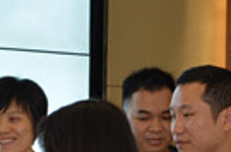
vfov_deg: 6.2
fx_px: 1388
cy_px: 208
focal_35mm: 217
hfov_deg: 9.2
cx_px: -161
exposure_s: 1/60
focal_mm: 30
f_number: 4.2
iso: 450
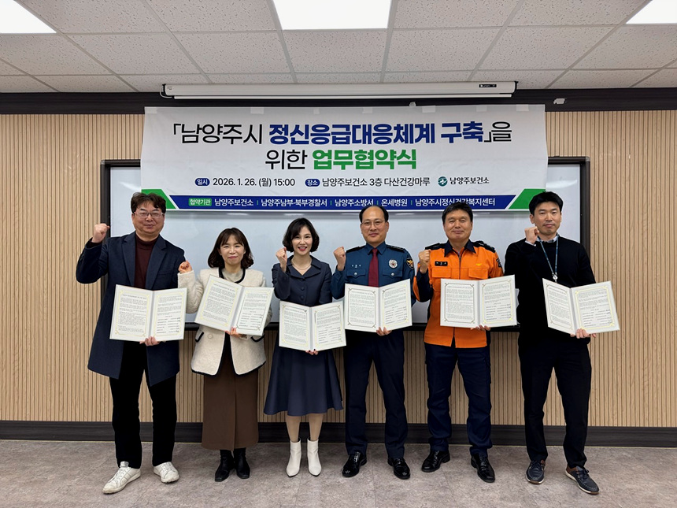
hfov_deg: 71.6
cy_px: 254
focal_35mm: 24
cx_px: 338
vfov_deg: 56.8
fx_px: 469
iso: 64
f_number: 1.78
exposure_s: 1/120
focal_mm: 6.76
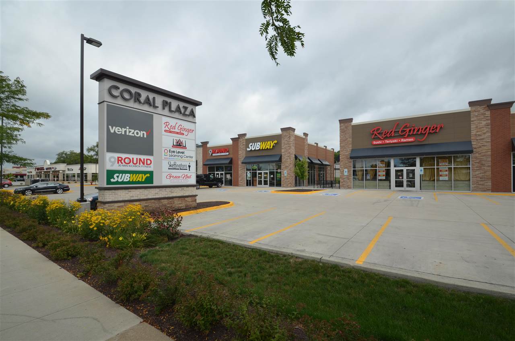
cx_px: 258
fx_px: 214
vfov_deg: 77.0
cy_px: 170
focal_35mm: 15
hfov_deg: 100.5
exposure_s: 1/250
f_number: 8
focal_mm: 10
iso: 180
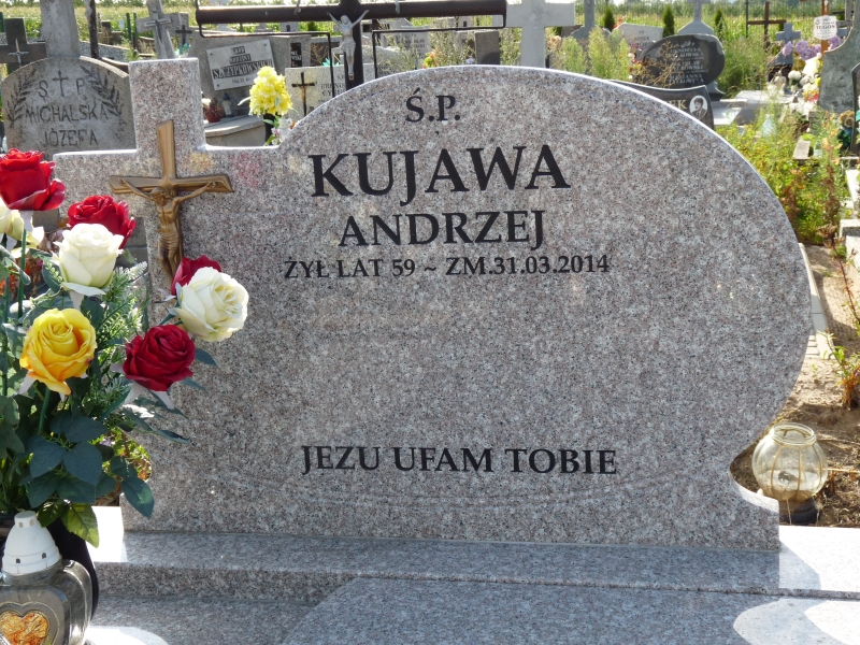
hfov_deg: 36.8
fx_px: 1292
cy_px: 322
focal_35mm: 52
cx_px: 430
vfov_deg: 28.0
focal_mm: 9.2
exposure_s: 1/200
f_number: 4.5
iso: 100
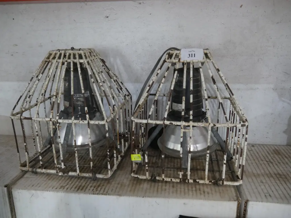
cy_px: 109
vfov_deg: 46.8
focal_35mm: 30
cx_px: 146
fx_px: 252
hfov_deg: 59.9
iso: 2500
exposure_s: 1/60
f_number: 3.6
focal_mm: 15
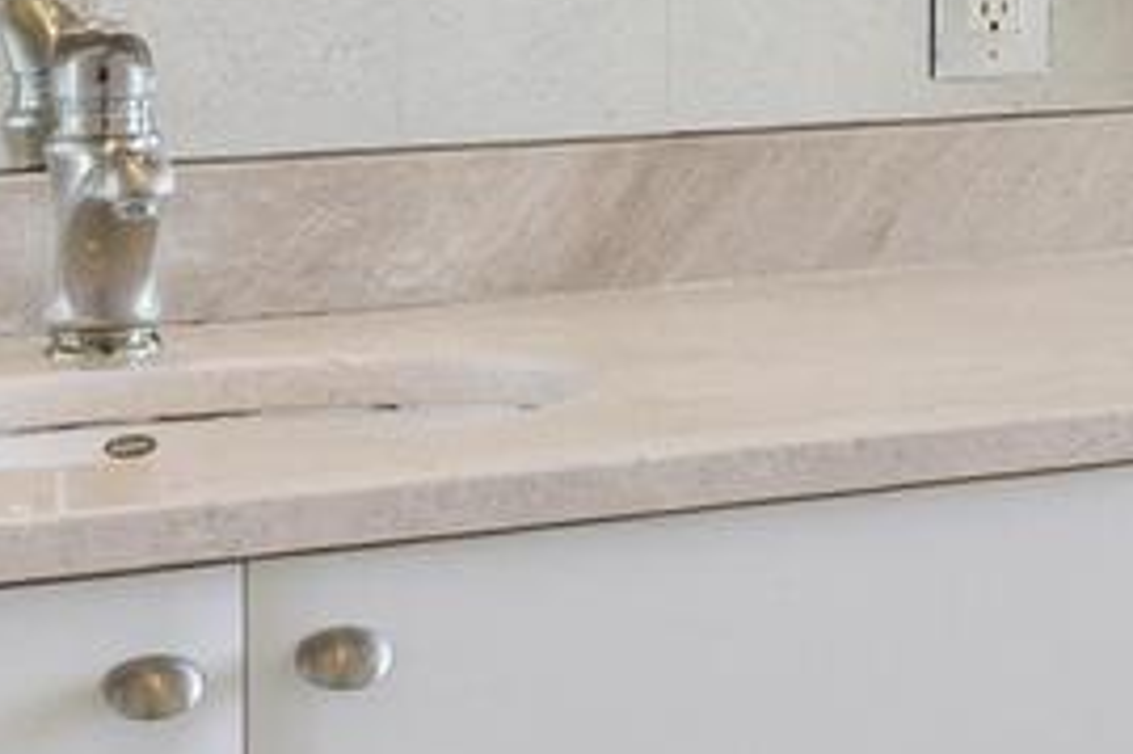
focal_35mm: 122
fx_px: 3837
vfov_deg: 11.0
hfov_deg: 14.2
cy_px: -225
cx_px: 2215
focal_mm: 16
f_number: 9
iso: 200
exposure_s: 1/250
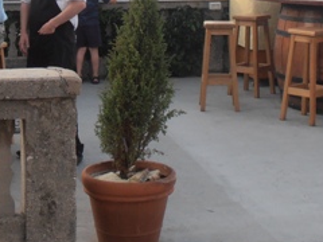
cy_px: -22
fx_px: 1026
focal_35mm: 110
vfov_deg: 13.2
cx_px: 136
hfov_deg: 17.9
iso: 80
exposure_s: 1/160
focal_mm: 7.87
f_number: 4.2
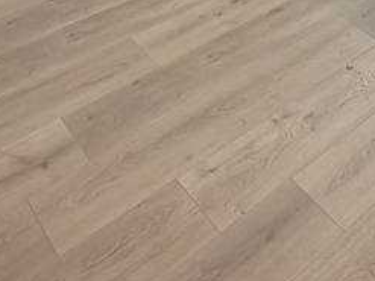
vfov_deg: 17.9
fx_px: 628
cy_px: -272
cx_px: 260
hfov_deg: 32.9
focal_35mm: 58
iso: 100
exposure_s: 1/120
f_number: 2.2
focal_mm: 2.22
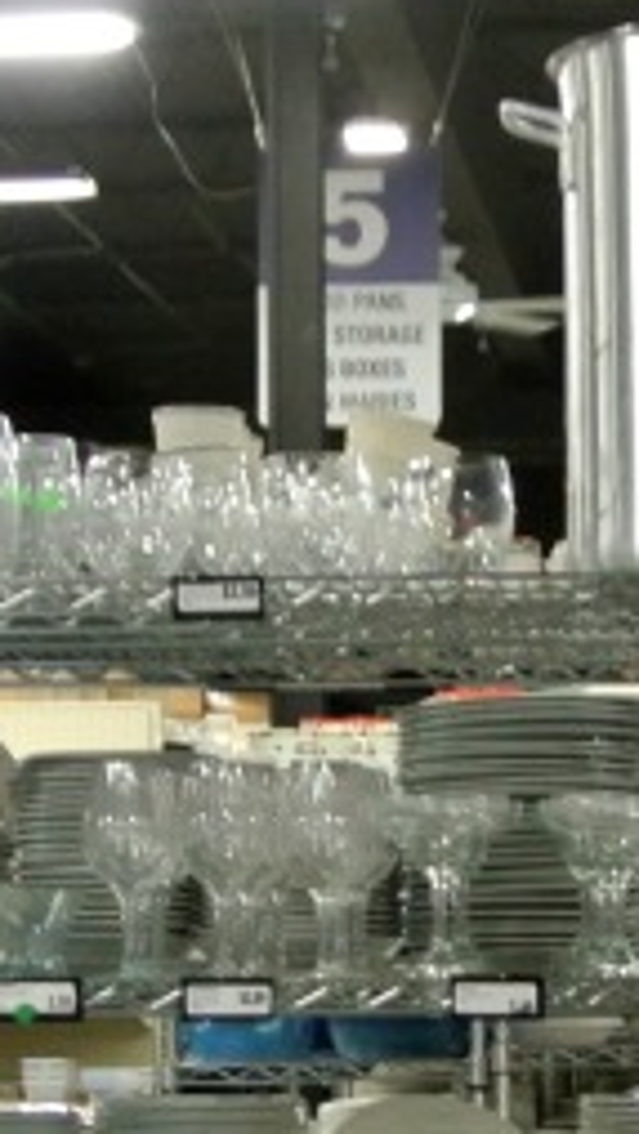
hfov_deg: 9.6
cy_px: 1255
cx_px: 246
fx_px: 3823
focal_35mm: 127
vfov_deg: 16.4
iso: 400
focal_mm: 11.4
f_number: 3.5
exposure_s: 1/60
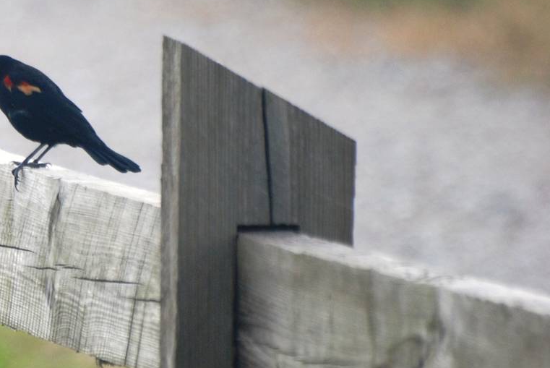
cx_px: -24
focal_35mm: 946
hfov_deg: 2.2
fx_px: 14466
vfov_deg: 1.5
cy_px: 145
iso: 400
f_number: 5.6
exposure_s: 1/640
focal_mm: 300
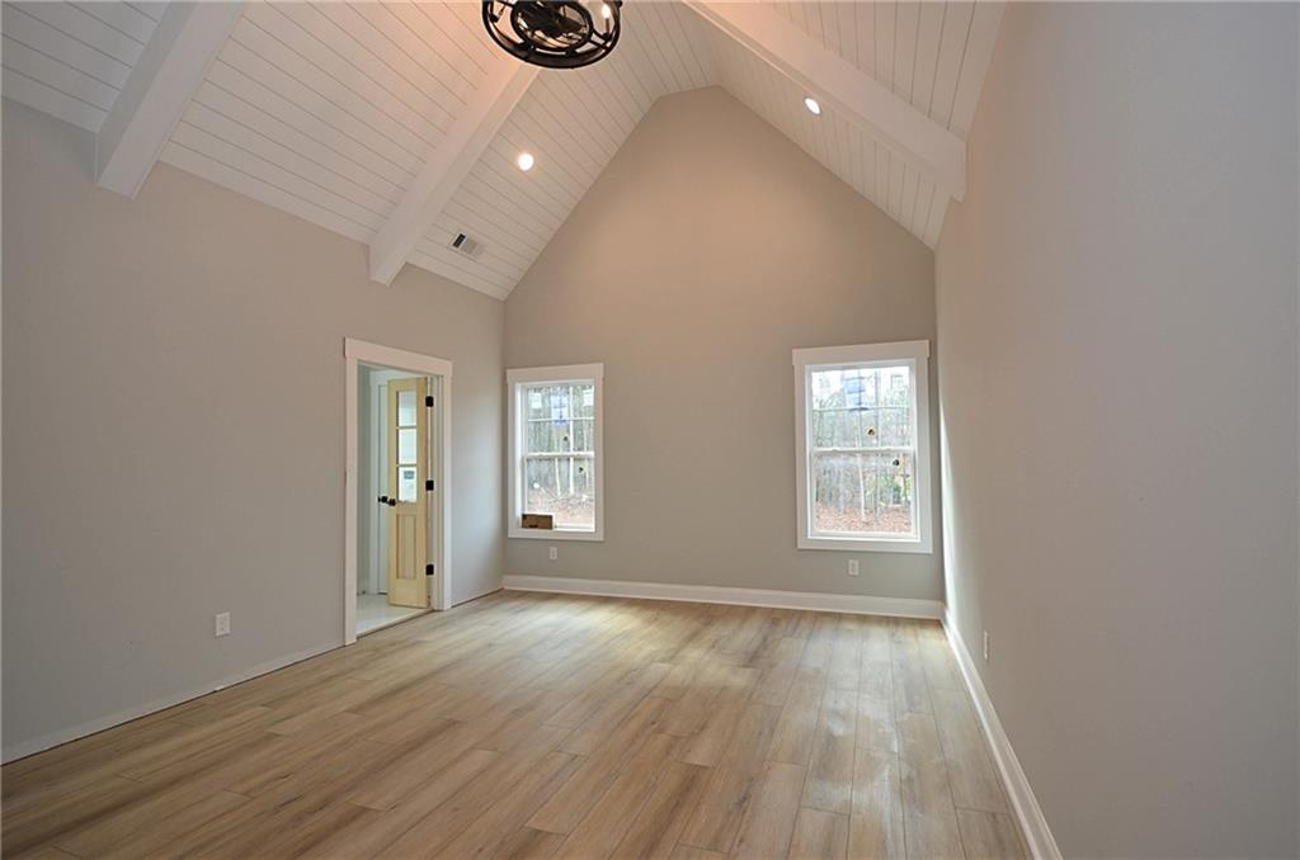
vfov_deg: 77.1
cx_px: 650
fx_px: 540
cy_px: 430
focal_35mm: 15
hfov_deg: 100.5
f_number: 4
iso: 200
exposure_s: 1/60
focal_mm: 10
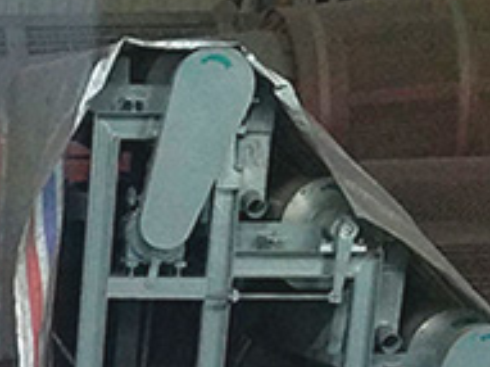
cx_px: -405
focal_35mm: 109
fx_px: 1542
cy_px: 667
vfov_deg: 12.4
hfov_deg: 15.4
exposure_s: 1/17
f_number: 1.7
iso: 200
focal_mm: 4.2
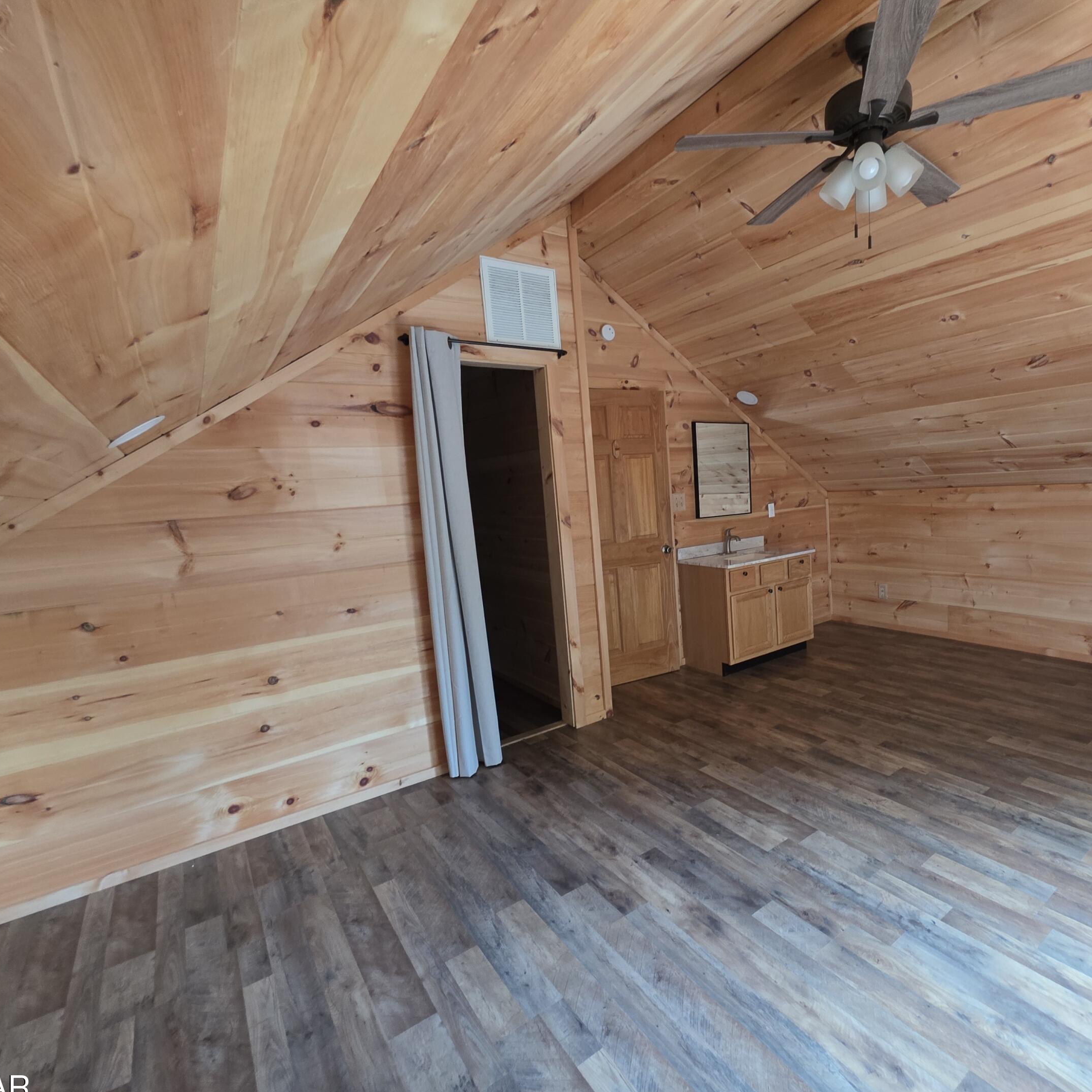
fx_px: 571
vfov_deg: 87.4
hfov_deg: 86.0
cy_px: 569
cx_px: 672
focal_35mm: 16
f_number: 1.9
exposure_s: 1/60
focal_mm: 2.2
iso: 250
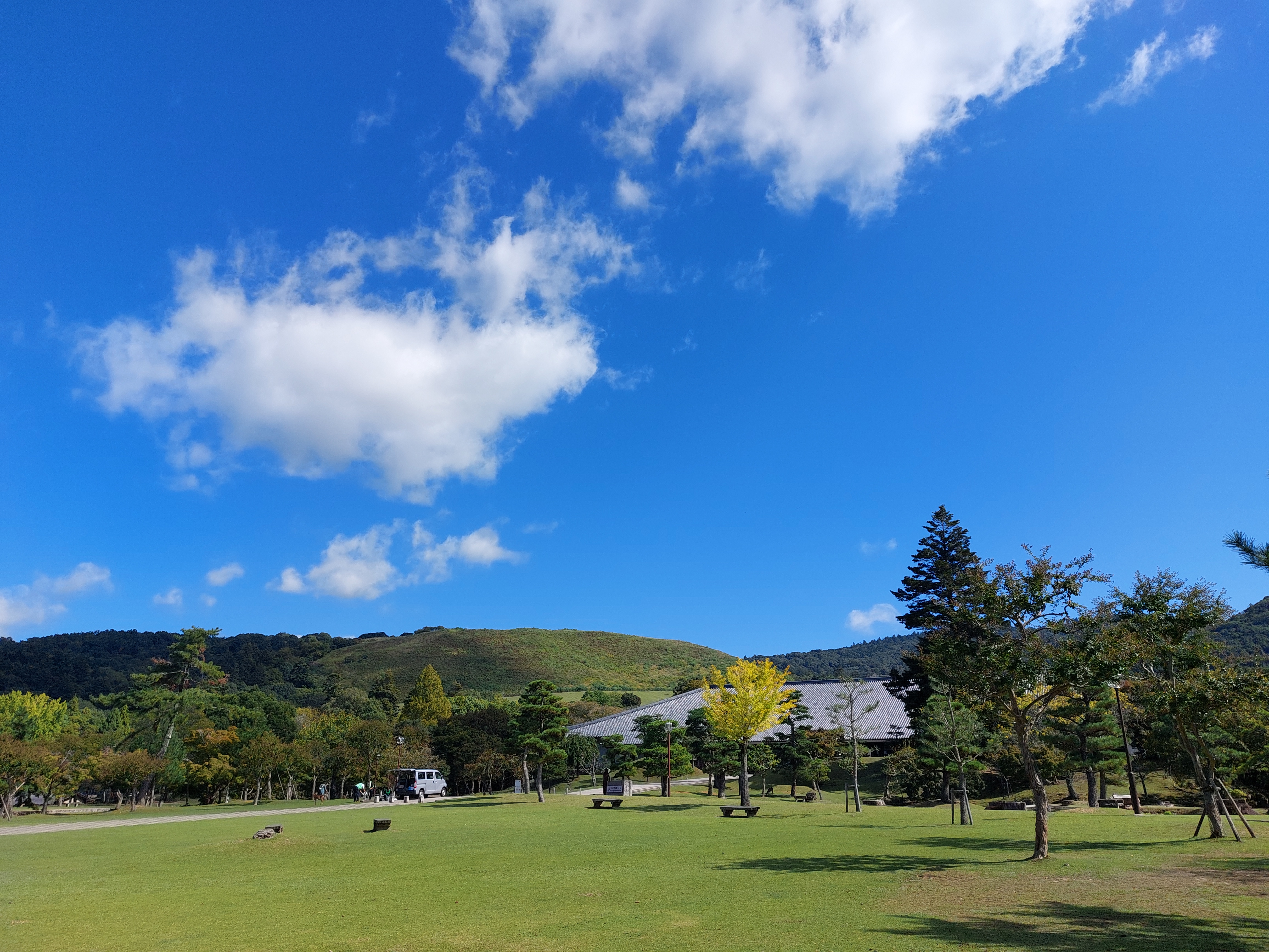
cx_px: 634
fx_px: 880
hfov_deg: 71.6
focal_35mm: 24
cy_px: 476
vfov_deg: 56.8
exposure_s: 1/1202
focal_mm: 5.23
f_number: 1.8
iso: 25
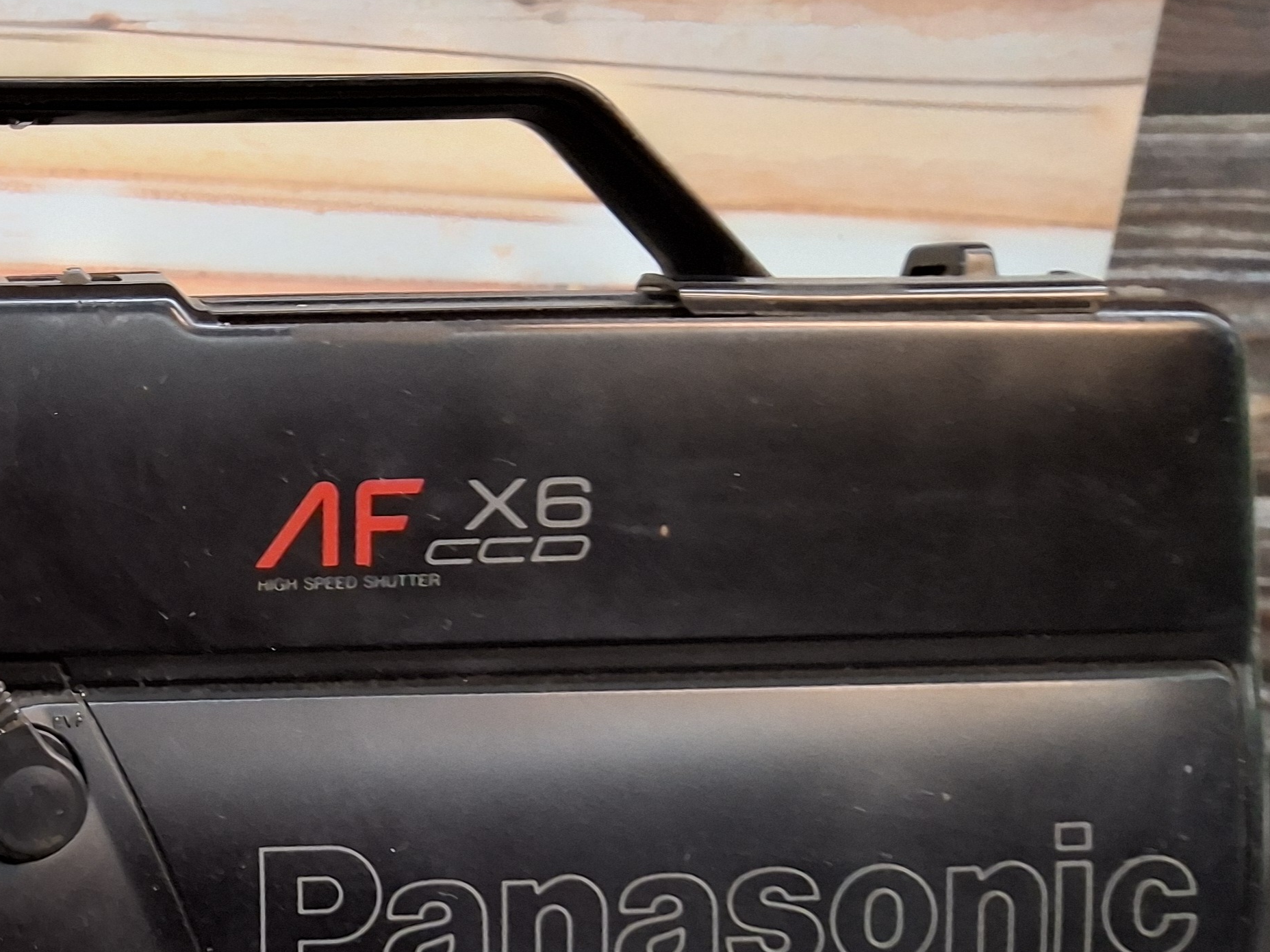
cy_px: 729
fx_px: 1908
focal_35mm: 52
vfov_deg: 27.6
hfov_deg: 33.4
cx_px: -24
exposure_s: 1/40
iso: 200
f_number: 2
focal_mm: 3.08
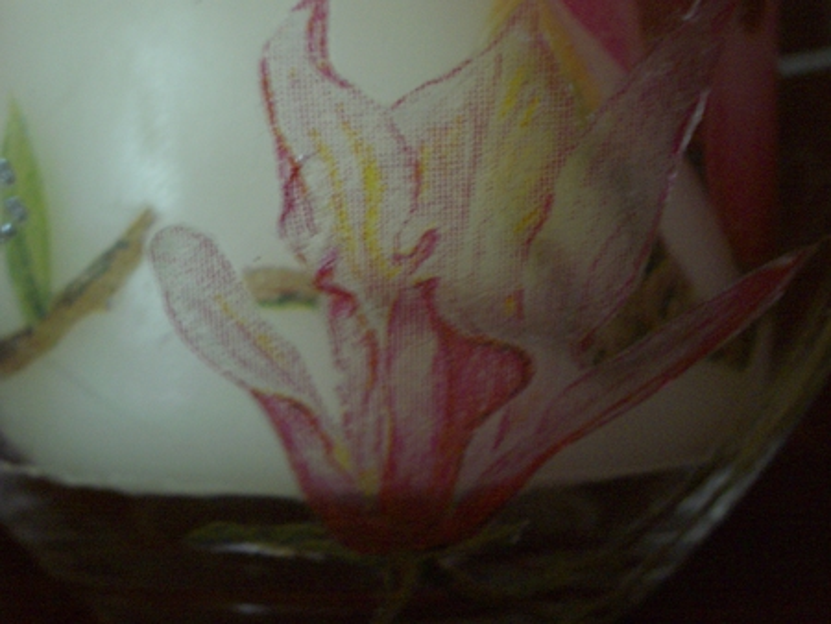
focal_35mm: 62
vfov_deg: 23.7
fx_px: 1489
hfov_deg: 31.2
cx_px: 416
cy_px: 312
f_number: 3.5
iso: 200
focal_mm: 10.2
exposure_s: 1/8
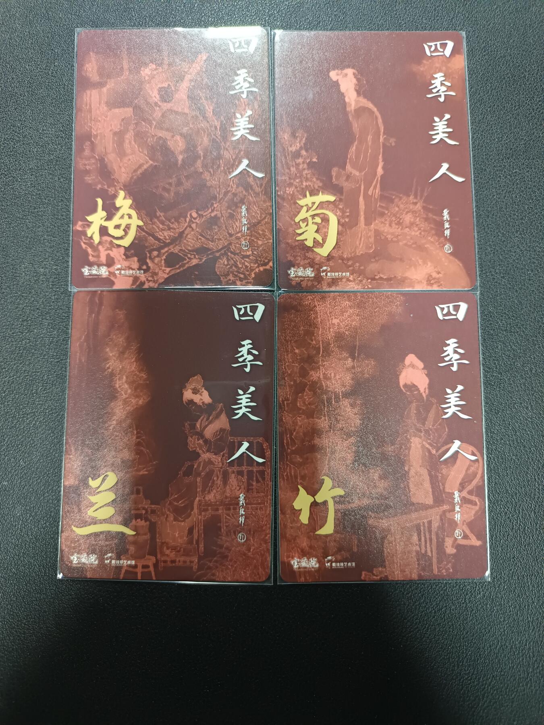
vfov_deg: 71.6
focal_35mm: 24
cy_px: 362
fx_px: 503
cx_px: 272
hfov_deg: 56.8
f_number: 1.7
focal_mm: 5.31
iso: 1203
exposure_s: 1/33.3
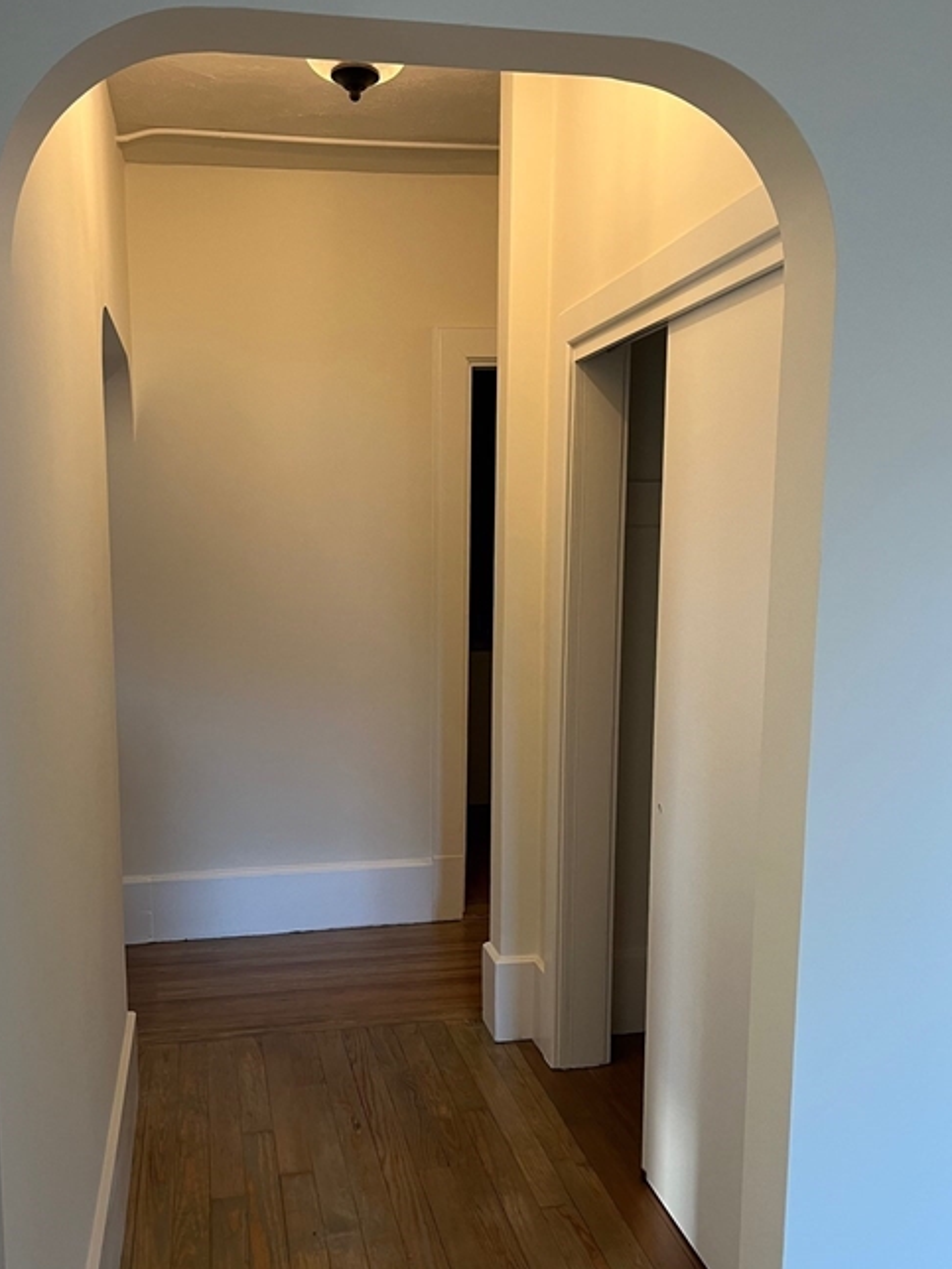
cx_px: 400
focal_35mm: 31
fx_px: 1137
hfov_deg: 45.3
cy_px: 709
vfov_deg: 58.2
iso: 125
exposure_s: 1/60
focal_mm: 5.1
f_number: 1.6
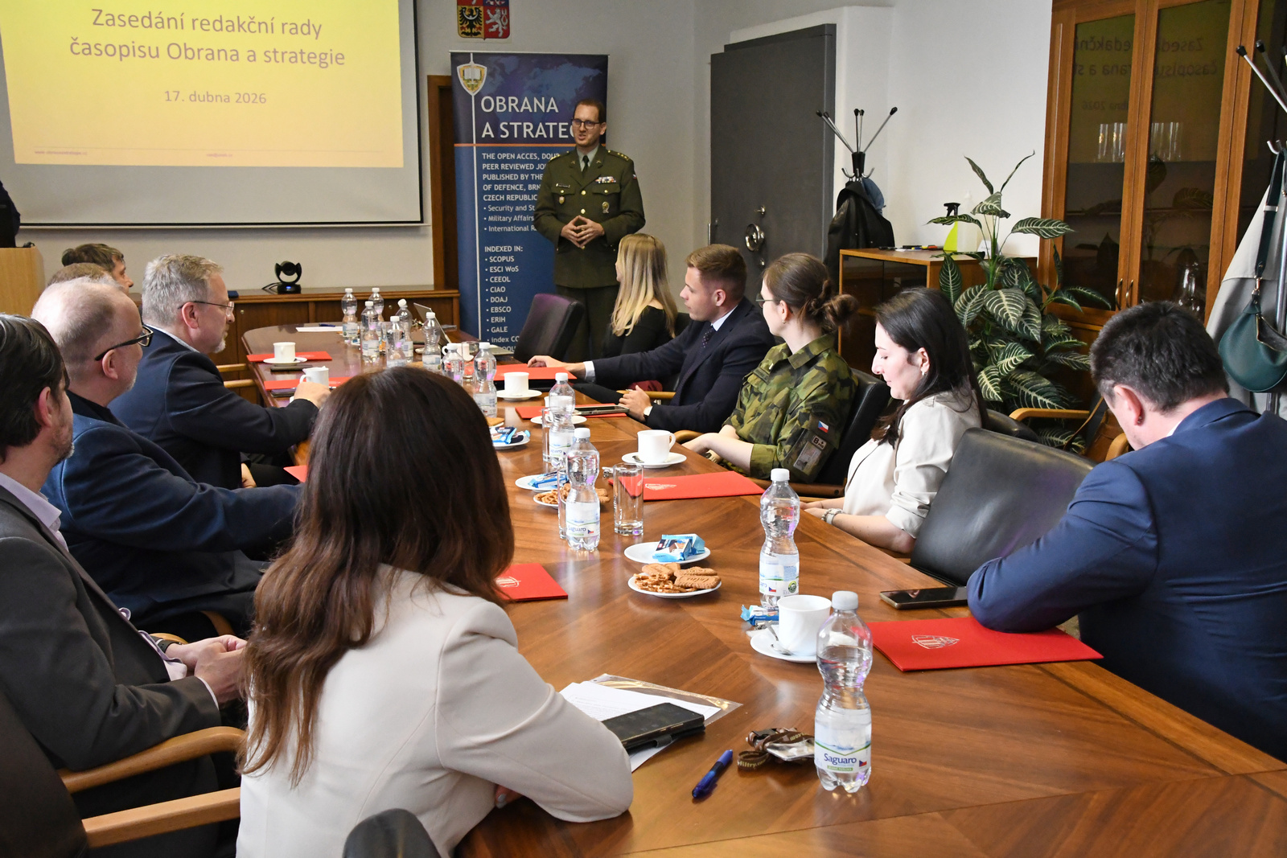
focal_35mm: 42
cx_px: 644
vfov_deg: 31.9
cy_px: 429
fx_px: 1502
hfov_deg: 46.4
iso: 5000
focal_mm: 28
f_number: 8
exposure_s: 1/250
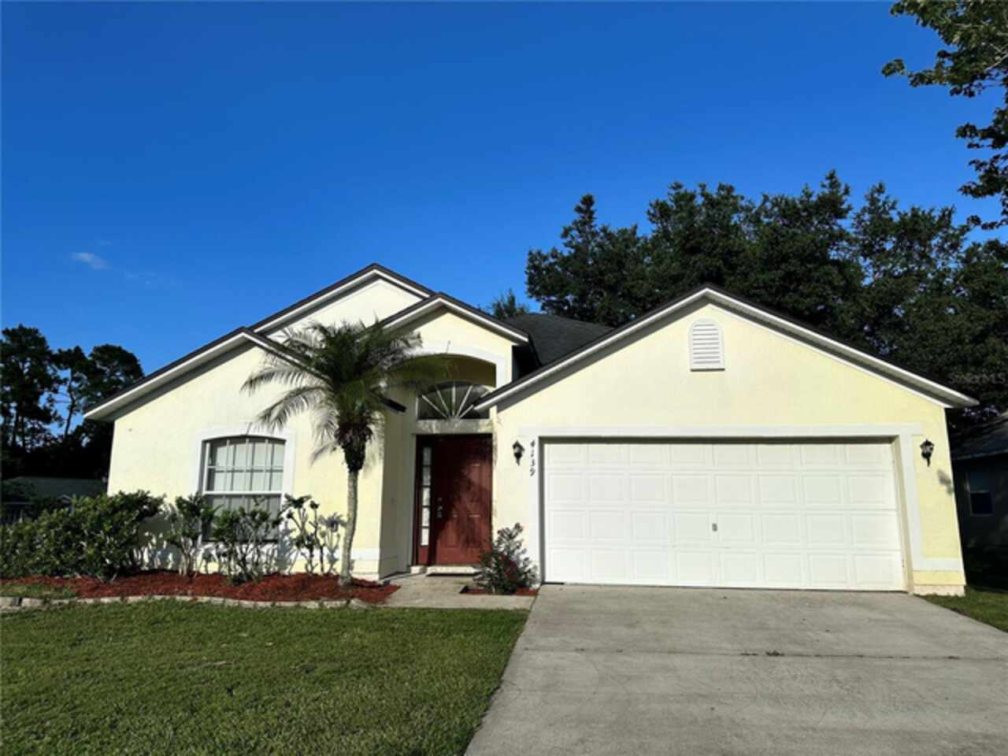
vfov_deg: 56.8
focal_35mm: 24
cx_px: 504
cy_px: 378
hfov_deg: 71.6
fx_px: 699
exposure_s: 1/7042
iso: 80
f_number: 1.78
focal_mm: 6.86
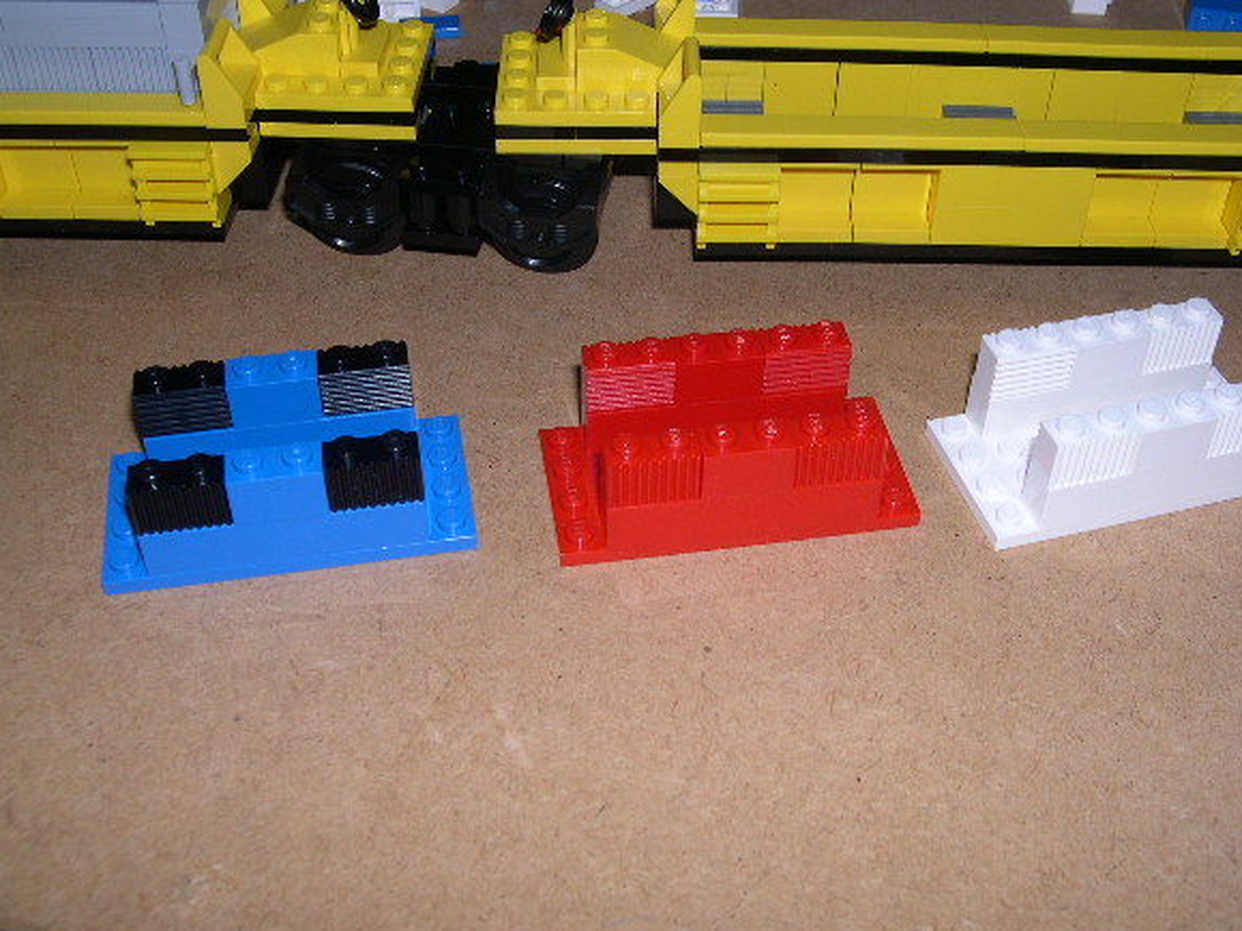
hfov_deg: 44.7
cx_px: 682
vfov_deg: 34.3
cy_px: 442
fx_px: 1507
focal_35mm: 42
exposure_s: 1/60
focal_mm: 8
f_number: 7.6
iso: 100
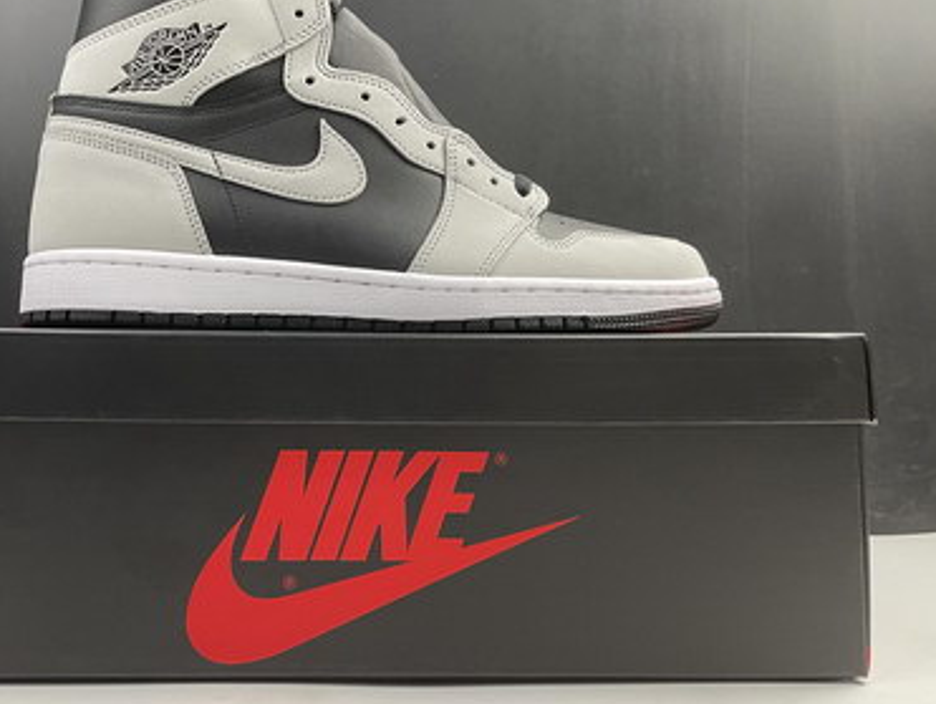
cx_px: 338
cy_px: 271
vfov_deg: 40.5
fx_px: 947
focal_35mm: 35
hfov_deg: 51.9
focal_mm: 4.2
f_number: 1.6
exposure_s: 1/82
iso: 125
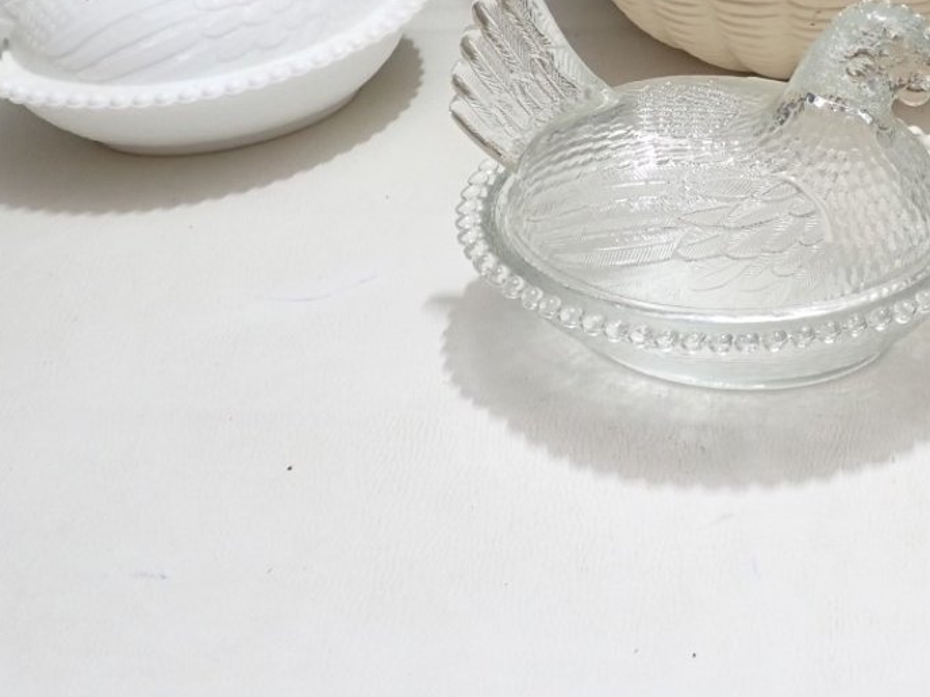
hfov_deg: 28.4
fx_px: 1773
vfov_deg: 21.5
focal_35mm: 66
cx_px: 810
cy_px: -3
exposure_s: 1/50
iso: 200
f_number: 2.3
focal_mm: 5.4
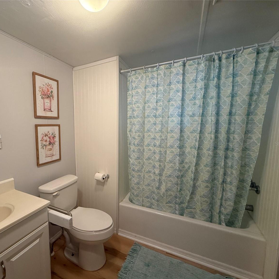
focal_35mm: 17
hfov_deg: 82.5
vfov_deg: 83.9
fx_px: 155
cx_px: 106
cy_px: 143
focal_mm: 2.22
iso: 320
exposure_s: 1/60
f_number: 2.2
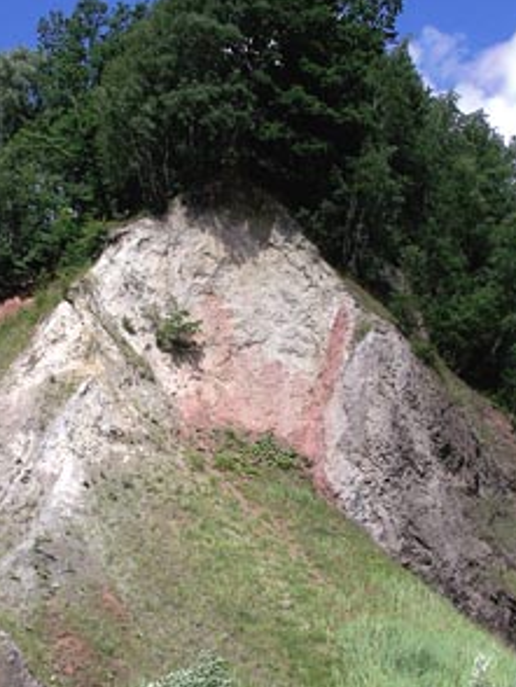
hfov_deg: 17.0
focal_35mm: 87
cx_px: 191
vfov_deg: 22.5
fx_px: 1727
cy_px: 351
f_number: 4.5
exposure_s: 1/1000
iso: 64
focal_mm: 10.7
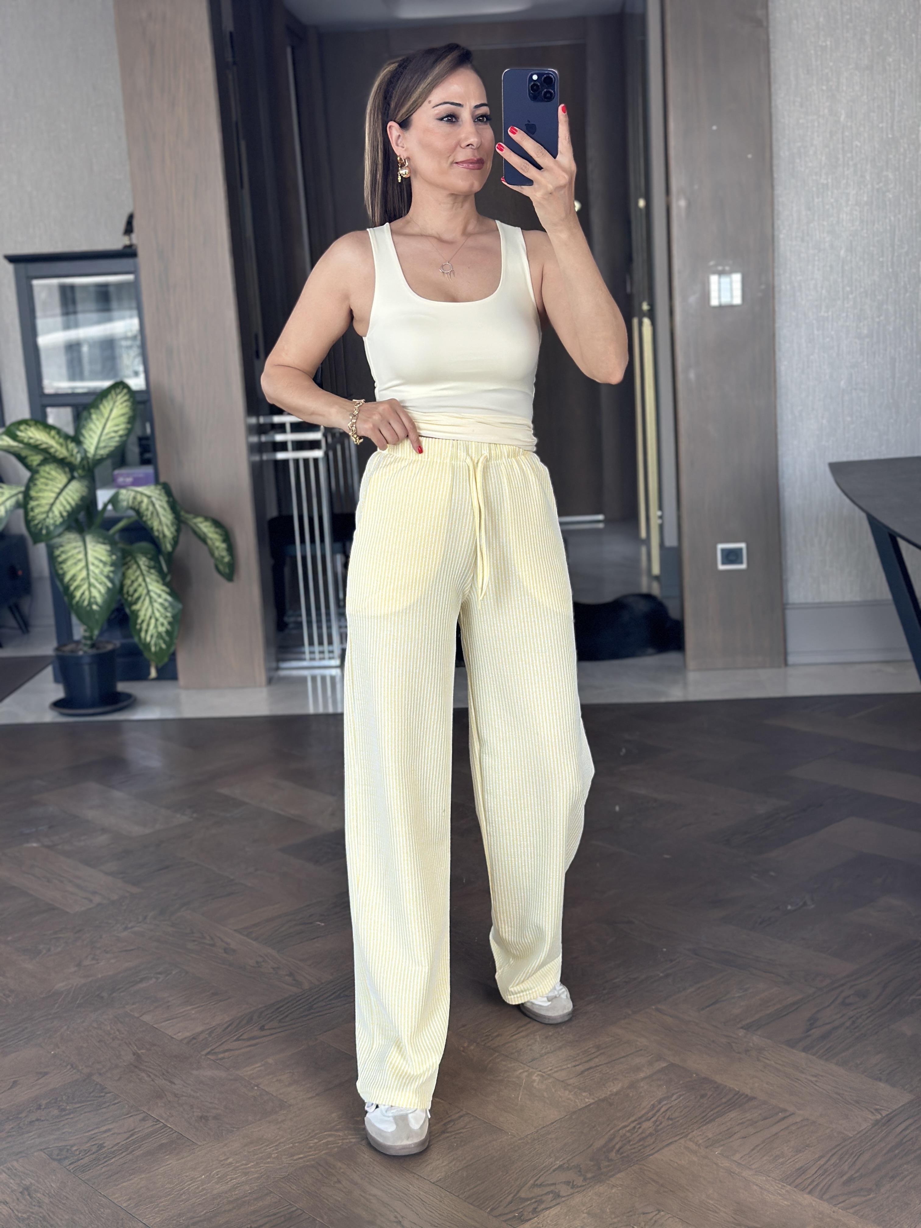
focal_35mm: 48
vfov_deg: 39.7
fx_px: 1703
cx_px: 460
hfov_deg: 30.3
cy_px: 614
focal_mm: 6.86
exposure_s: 1/105
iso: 125
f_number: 1.78
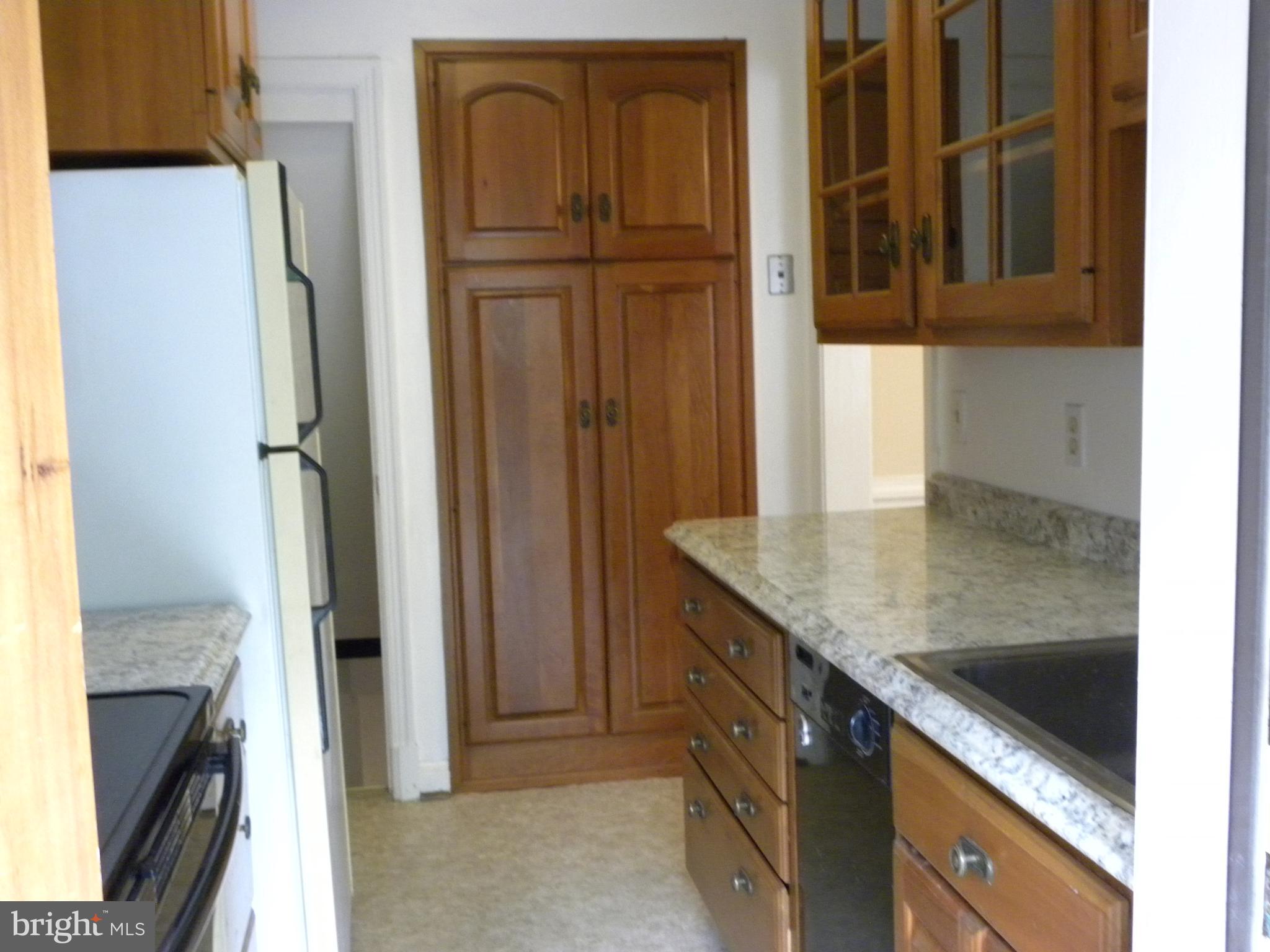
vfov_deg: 38.7
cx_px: 635
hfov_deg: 50.1
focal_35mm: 37
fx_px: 1357
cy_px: 476
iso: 400
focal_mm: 6.6
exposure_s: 1/43
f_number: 3.2
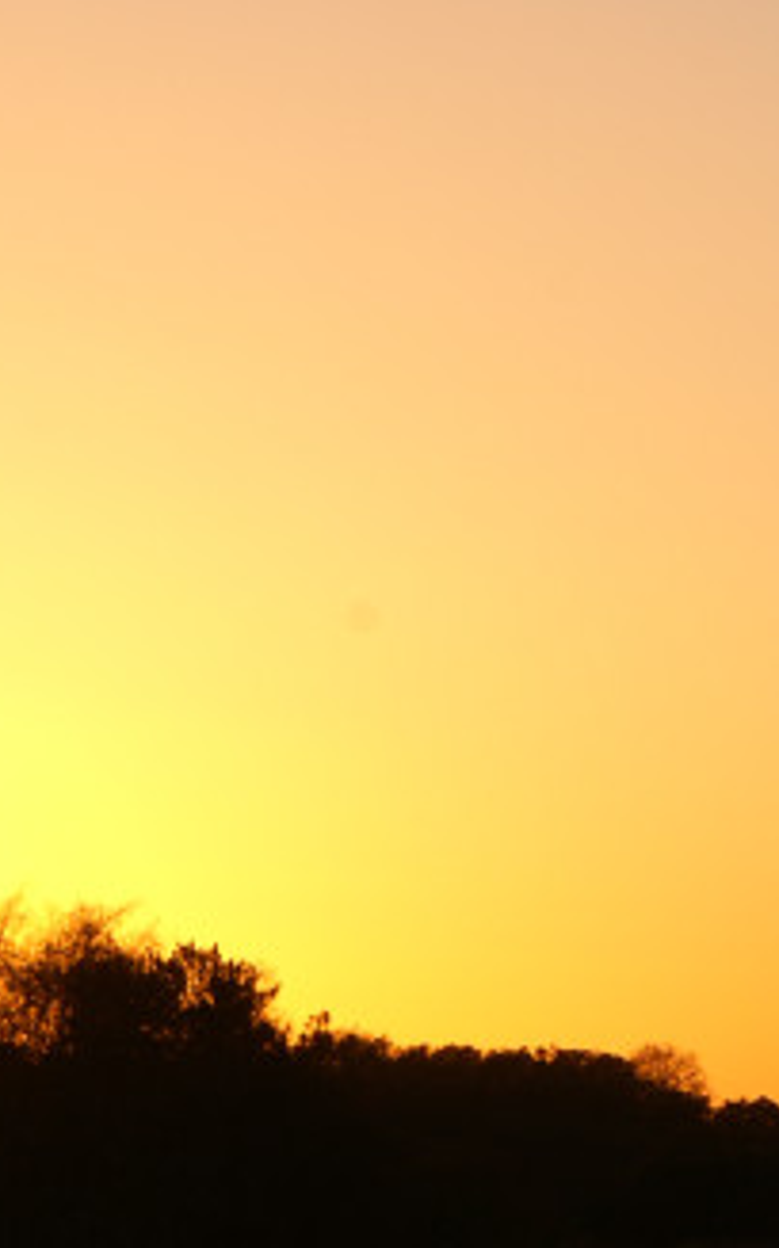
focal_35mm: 246
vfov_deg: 8.5
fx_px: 8367
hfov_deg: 5.3
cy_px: 401
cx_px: 462
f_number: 14
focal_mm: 70
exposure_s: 1/60
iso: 100
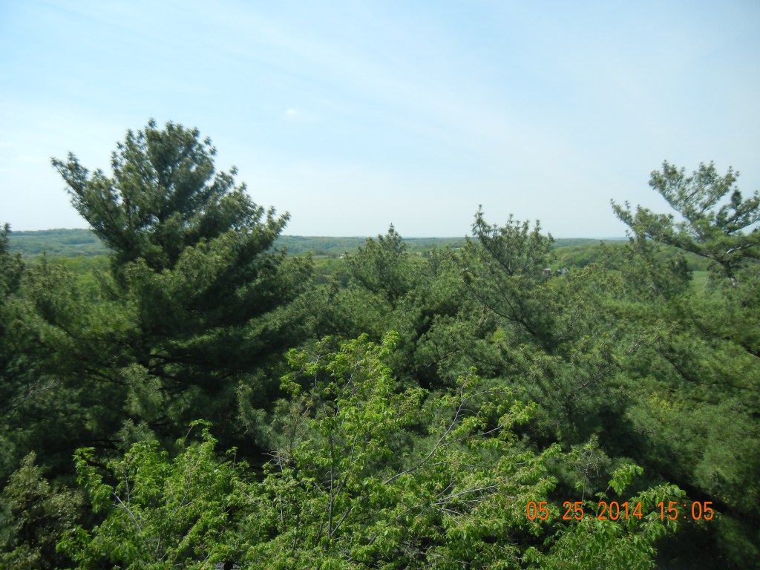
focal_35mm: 30
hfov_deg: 60.0
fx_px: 659
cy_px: 285
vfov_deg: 46.8
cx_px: 380
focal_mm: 5.4
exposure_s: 1/340
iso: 160
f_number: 7
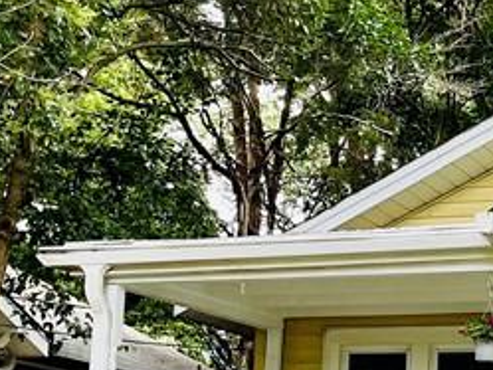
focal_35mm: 107
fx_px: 1525
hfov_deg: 16.4
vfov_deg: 13.6
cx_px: 784
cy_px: 392
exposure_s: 1/268
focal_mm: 4.2
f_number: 1.6
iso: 32
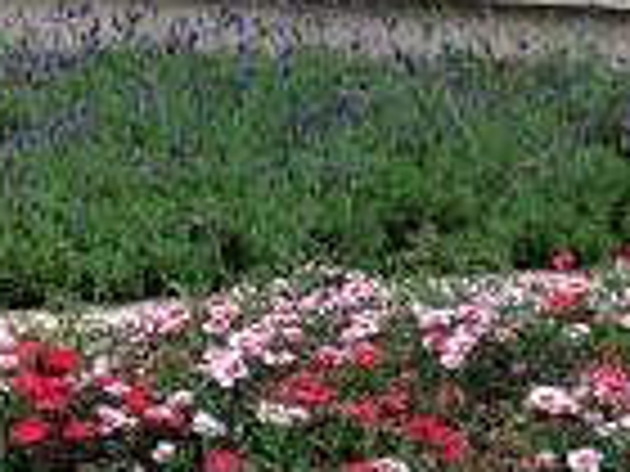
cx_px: -522
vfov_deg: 9.1
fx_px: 2821
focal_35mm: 155
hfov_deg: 11.7
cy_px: -382
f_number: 2.4
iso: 50
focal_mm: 4.12
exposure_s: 1/345
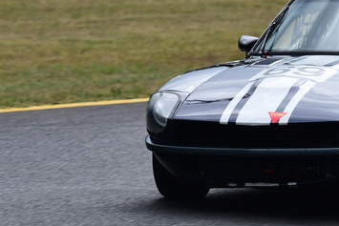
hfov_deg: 3.6
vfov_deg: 2.4
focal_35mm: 574
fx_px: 5407
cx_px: 275
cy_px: 5
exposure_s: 1/800
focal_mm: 170
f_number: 6.3
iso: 500
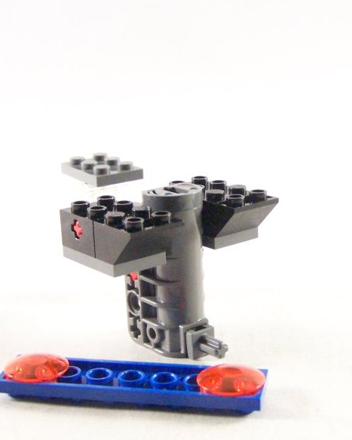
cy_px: 232
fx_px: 847
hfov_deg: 23.4
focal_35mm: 65
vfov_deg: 29.1
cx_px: 226
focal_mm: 6.3
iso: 400
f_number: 3.2
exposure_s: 1/60
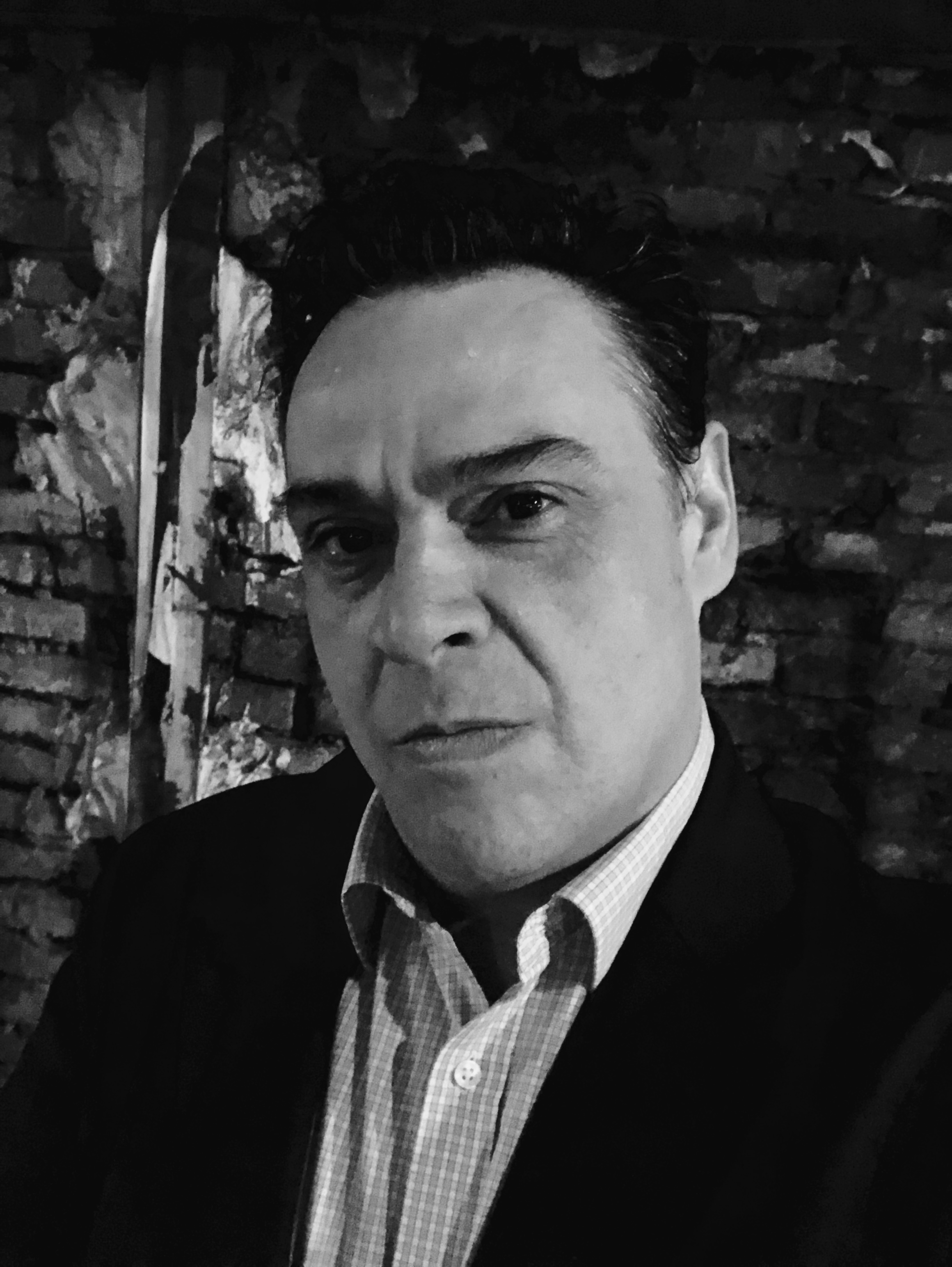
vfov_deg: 56.8
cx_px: 476
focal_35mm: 32
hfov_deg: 44.2
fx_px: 1172
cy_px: 634
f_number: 2.2
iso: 1250
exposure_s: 1/17
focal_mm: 2.87
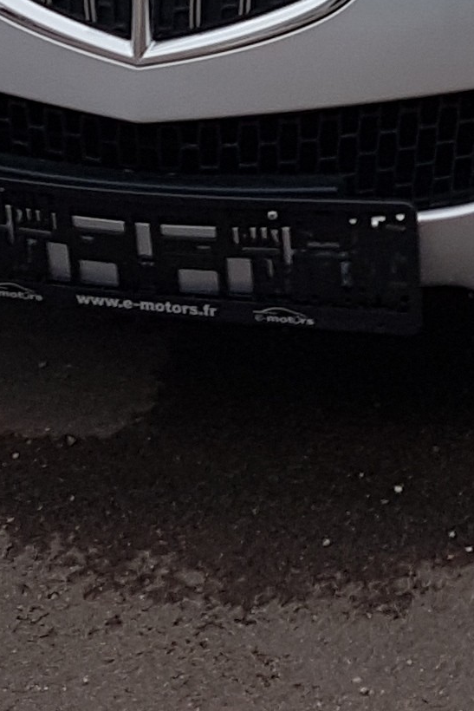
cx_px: 463
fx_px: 2625
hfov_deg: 10.2
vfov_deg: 14.2
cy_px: -434
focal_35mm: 133
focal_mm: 4.2
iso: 40
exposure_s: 1/2036
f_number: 1.7
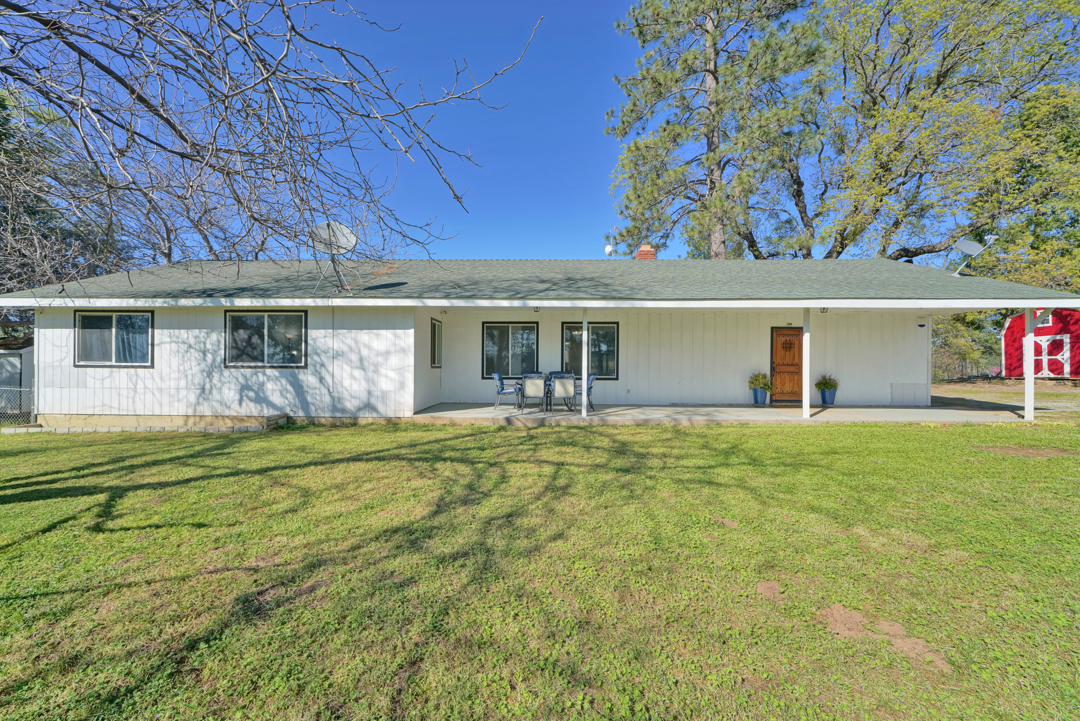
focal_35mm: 13
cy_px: 360
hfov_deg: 108.3
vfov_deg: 85.4
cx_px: 540
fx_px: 390
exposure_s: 1/250
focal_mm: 13
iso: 100
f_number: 7.1
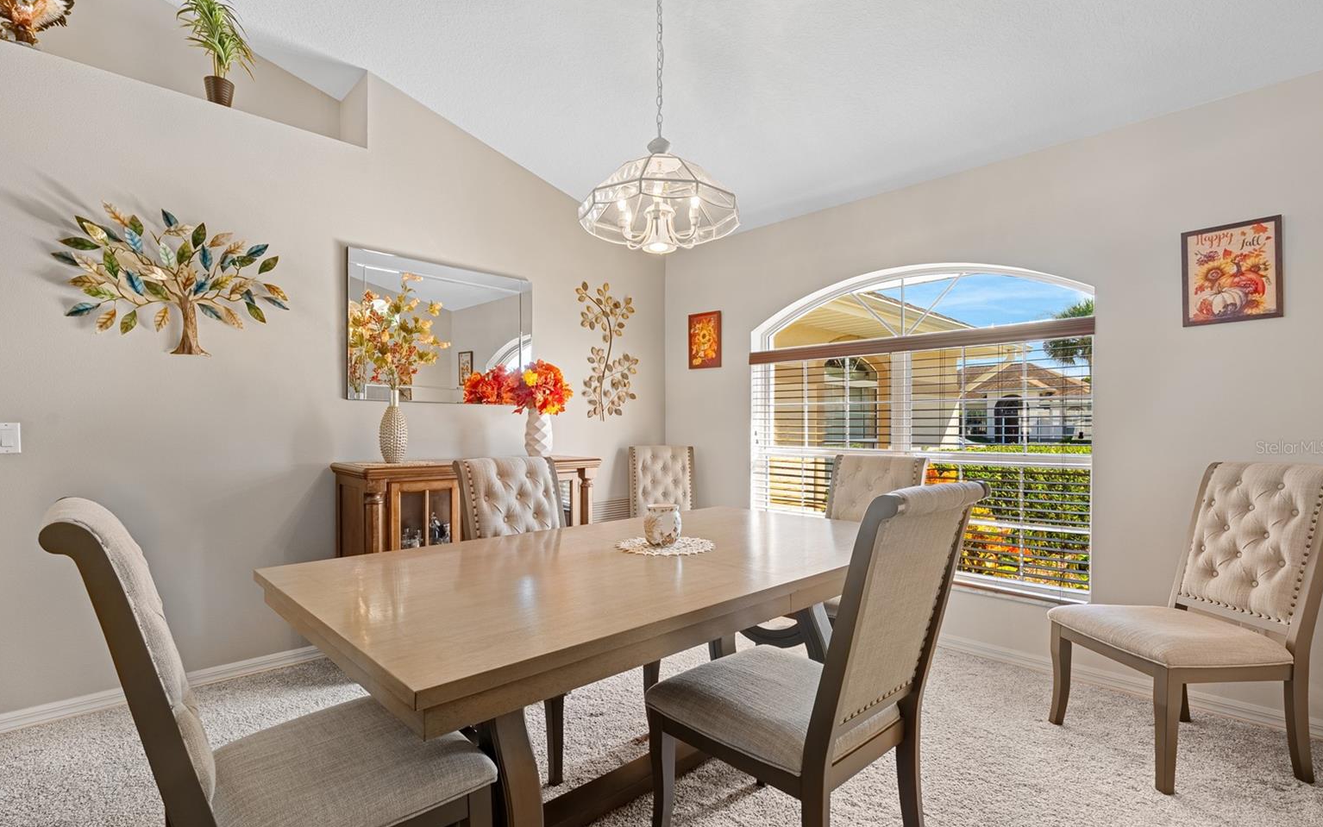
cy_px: 447
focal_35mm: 17
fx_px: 613
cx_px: 643
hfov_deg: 94.3
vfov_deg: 67.9
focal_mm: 16
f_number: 8
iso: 400
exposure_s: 1/800
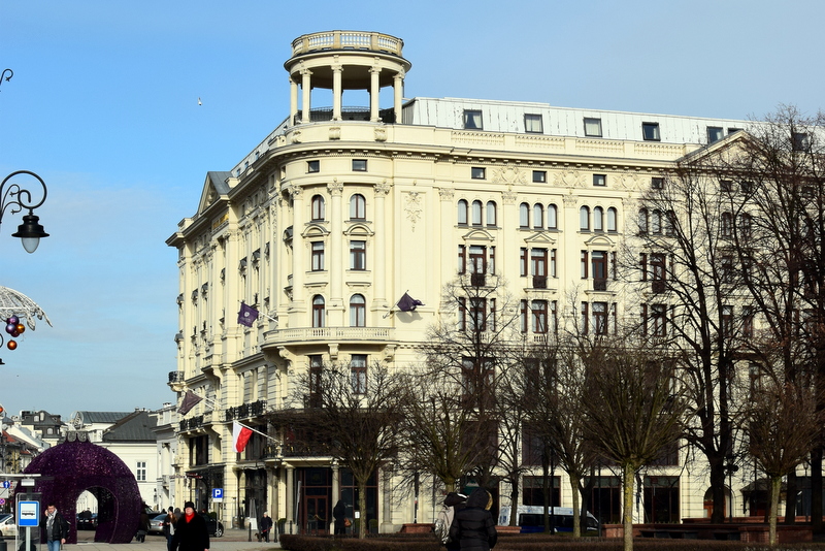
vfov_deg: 25.8
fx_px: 1203
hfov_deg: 37.8
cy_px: 276
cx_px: 412
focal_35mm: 52
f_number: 11
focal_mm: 35
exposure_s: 1/500
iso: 400
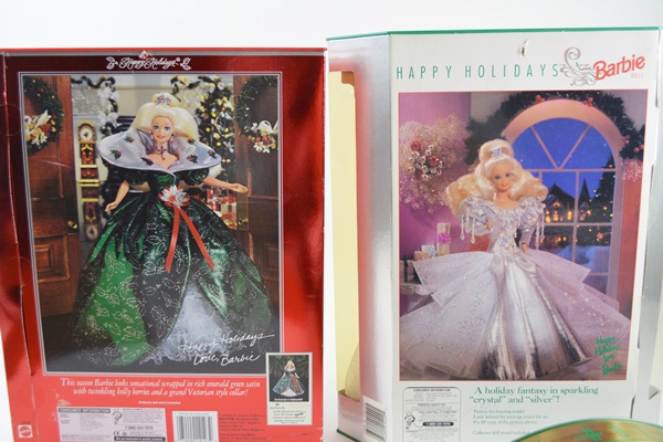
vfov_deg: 36.9
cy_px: 221
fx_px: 663
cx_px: 332
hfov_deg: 53.1
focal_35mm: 36
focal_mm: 24
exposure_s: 1/100
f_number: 5
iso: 400
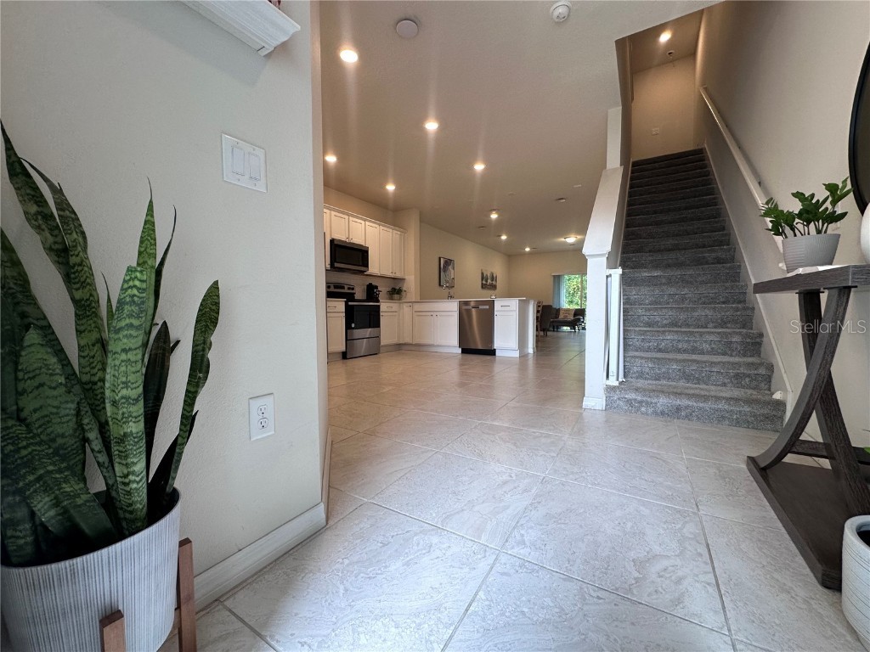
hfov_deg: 102.1
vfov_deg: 85.7
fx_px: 352
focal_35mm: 14
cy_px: 326
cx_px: 435
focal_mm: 2.22
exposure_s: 1/120
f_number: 2.2
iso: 100
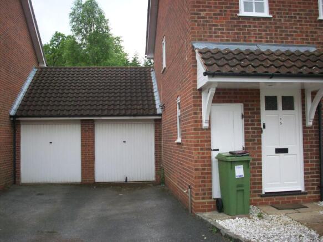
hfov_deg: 50.1
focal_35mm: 37
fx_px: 345
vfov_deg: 38.7
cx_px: 162
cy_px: 121
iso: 80
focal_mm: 6.2
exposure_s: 1/342
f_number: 2.8
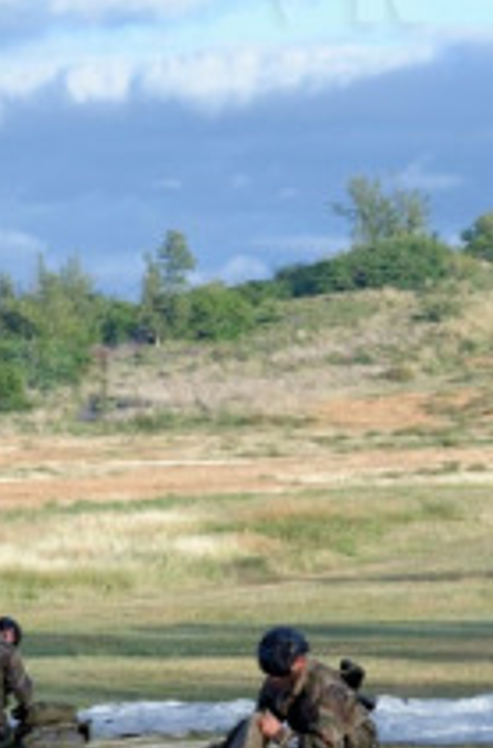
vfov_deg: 6.9
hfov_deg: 4.6
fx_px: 6193
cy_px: 60
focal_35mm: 299
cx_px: 90
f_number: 8
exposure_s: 1/500
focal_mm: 70
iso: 800
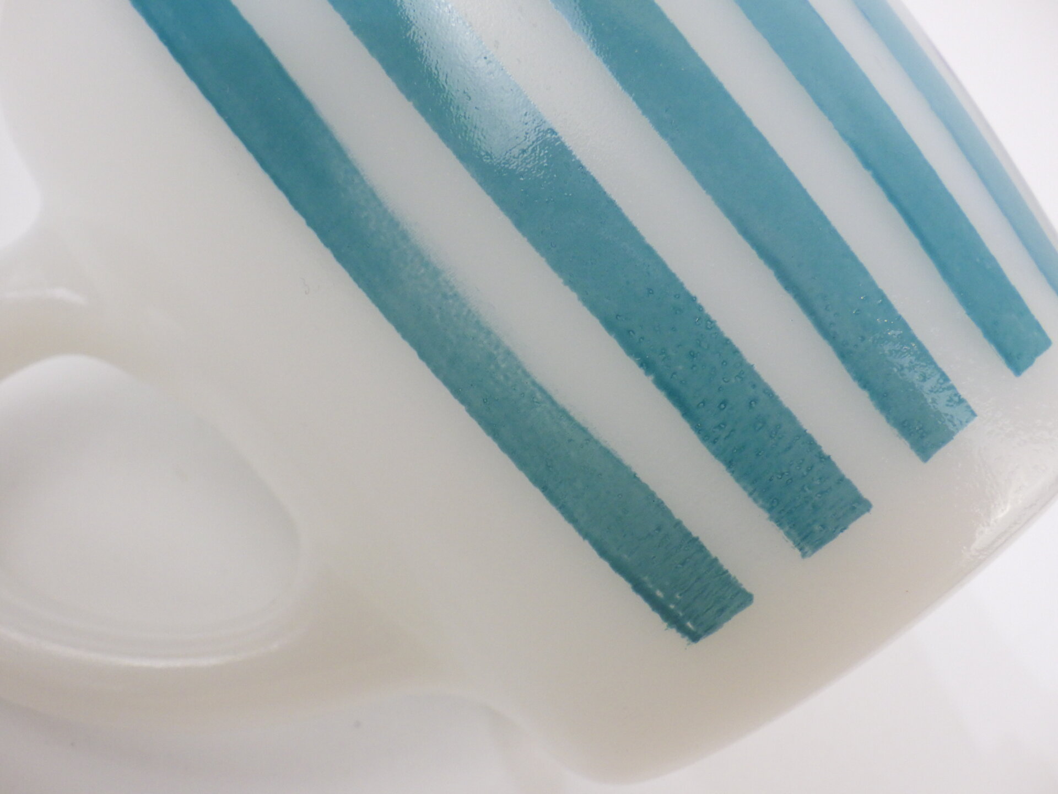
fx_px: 1039
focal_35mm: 34
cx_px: 529
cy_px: 397
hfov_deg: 54.0
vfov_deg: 41.8
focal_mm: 6.1
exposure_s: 1/40
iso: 125
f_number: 3.8
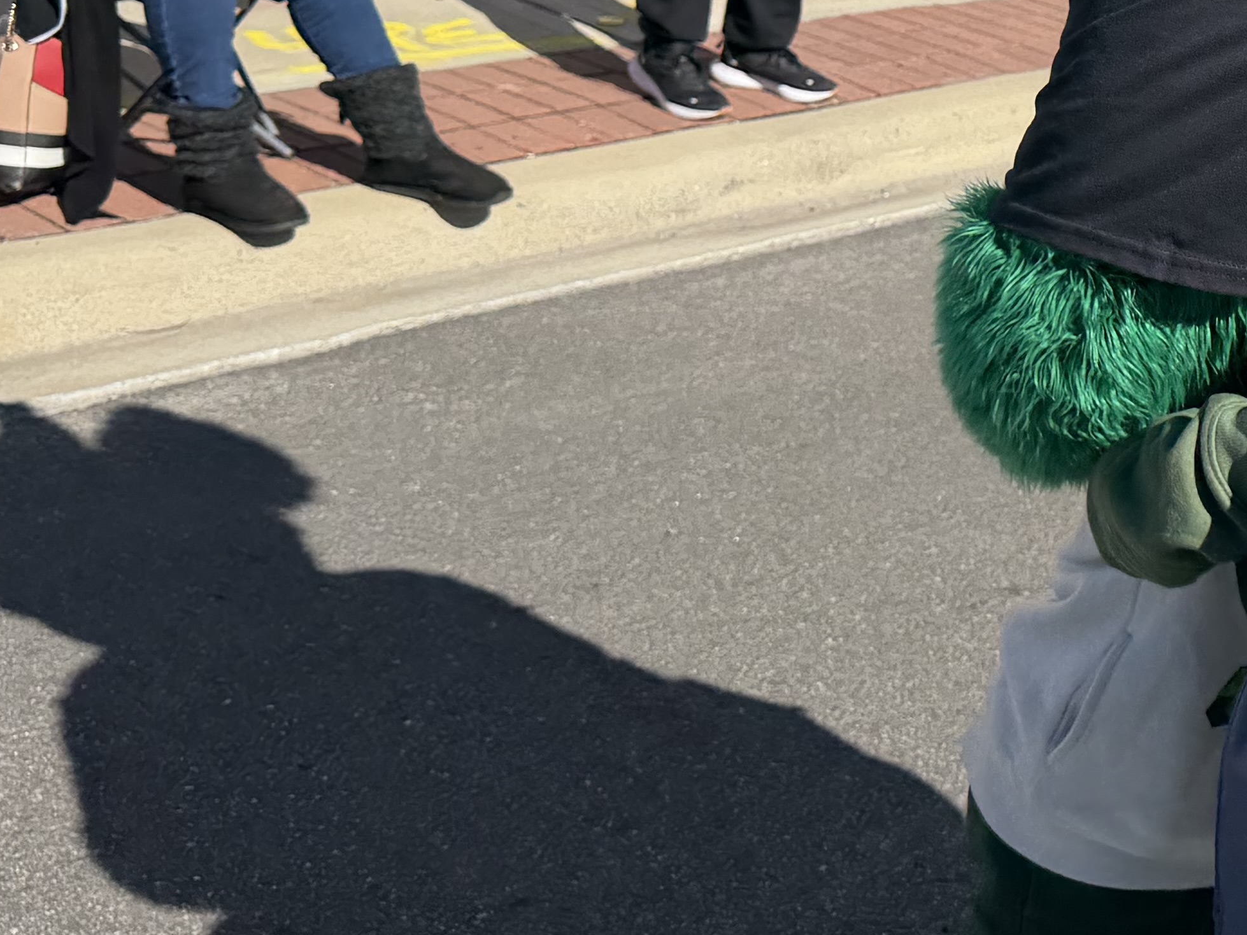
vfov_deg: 20.8
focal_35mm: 70
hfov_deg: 25.7
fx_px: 2522
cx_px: 1375
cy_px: 216
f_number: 1.78
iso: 100
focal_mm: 6.76
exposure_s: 1/7353
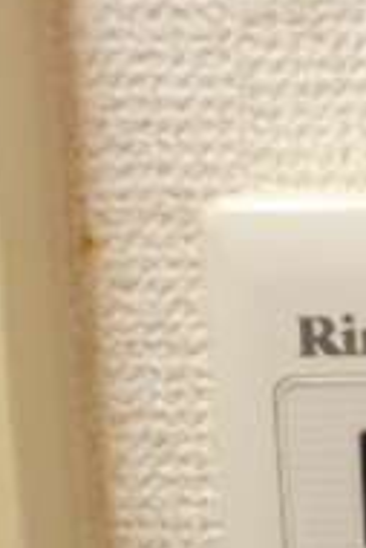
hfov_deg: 13.4
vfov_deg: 21.2
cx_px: 669
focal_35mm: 91
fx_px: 1385
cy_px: 609
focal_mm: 4.6
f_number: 3.2
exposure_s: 1/60
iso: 800
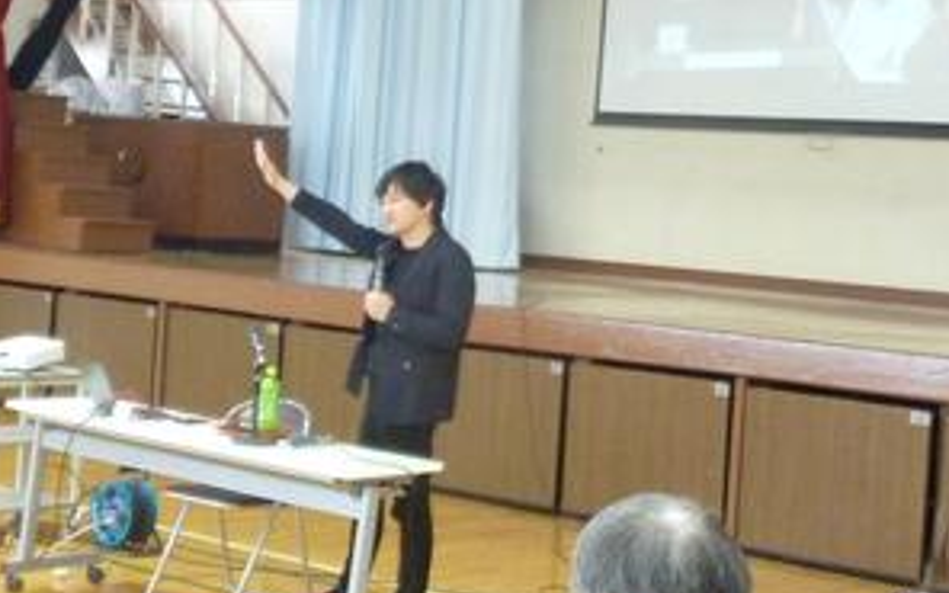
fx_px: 2043
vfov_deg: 16.5
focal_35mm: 79
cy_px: 236
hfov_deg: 26.1
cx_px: 446
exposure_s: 1/20
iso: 400
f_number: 3.5
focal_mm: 5.7
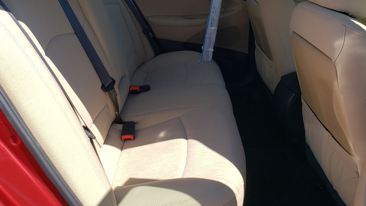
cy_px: 52
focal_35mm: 34
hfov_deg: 58.0
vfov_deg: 34.0
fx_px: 330
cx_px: 181
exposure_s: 1/714
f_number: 1.5
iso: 50
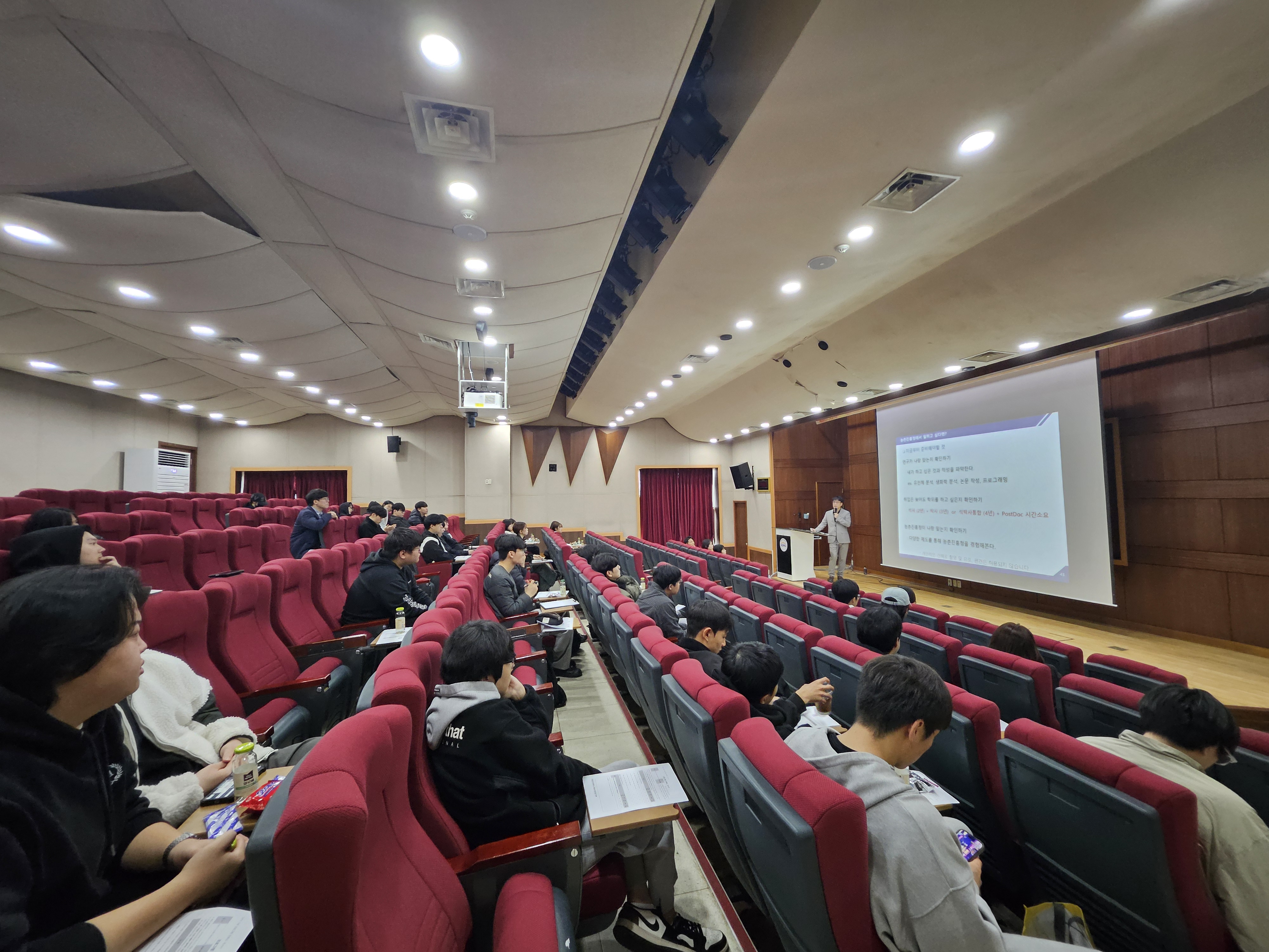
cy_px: 476
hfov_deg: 106.2
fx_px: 477
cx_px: 634
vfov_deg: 89.9
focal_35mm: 13
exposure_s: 1/60
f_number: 2.2
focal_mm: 1.7
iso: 250
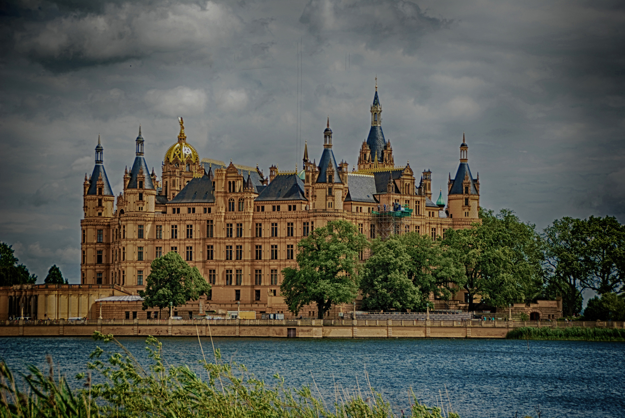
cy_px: 209
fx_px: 1773
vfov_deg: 13.5
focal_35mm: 102
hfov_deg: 20.0
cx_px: 312
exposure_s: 1/500
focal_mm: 68
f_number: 5.6
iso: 100
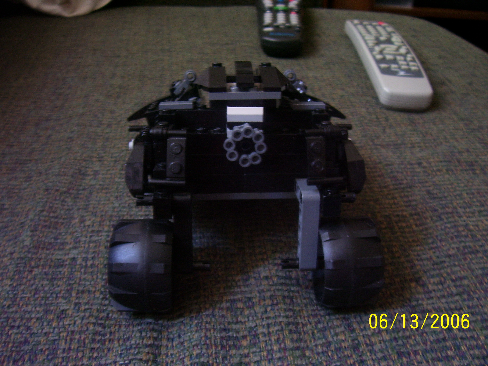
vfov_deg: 41.8
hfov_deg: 54.0
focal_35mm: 34
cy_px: 183
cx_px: 244
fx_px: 479
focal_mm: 5.6
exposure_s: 1/8
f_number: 2.7
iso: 160
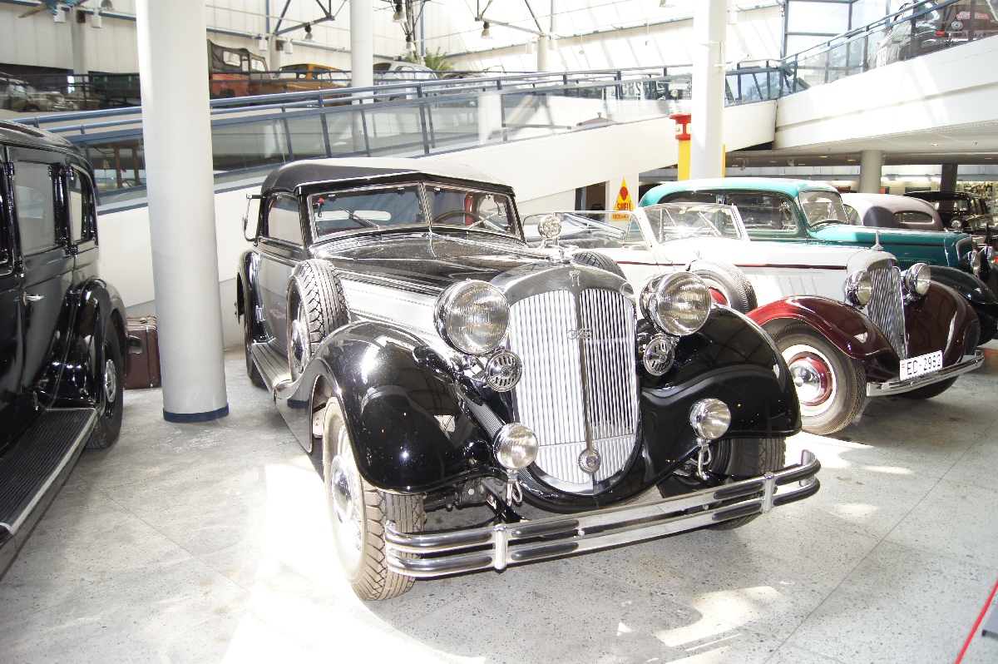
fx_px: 748
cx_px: 499
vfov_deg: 47.9
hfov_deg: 67.4
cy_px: 332
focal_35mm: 27
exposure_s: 1/160
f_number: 3.5
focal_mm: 18
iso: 400
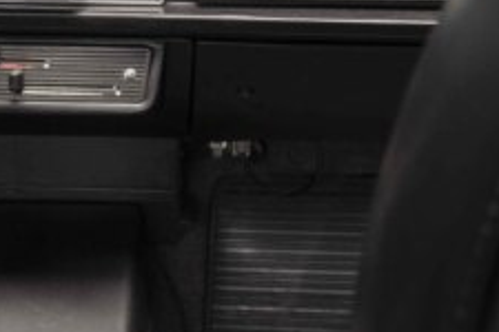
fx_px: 1705
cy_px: 188
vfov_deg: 11.1
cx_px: -153
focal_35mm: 123
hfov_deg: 15.8
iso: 100
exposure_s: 3.1
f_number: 11
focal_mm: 36
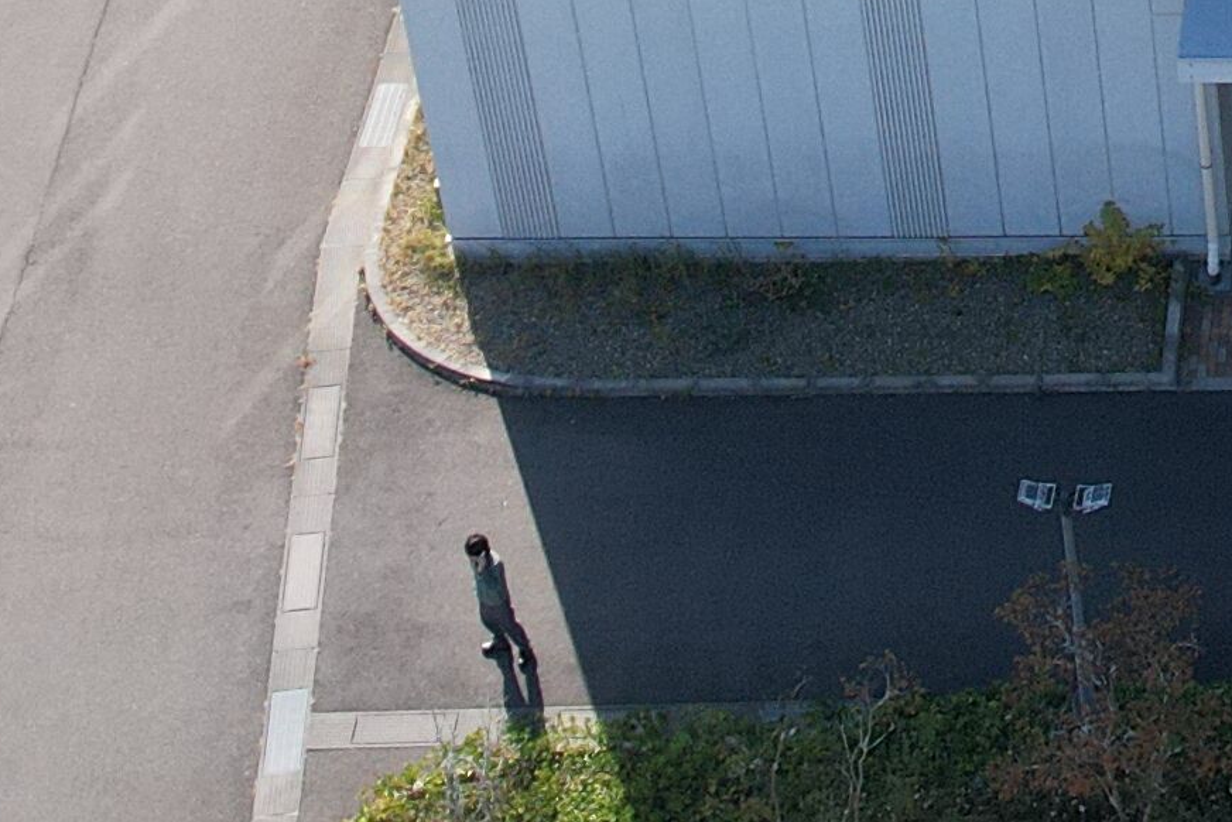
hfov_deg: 14.1
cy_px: -939
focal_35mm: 138
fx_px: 4724
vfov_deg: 9.2
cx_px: 1765
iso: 200
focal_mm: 8.38
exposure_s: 1/1250
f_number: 2.8
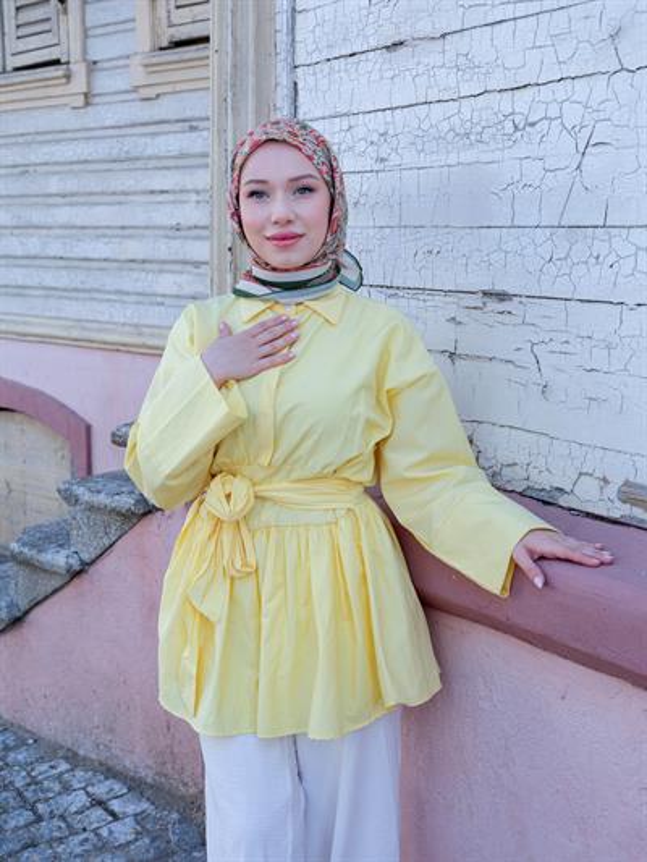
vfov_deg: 37.5
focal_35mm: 51
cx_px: 324
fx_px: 1270
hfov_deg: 28.6
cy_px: 431
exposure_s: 1/200
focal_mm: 64.1
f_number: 7.1
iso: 320
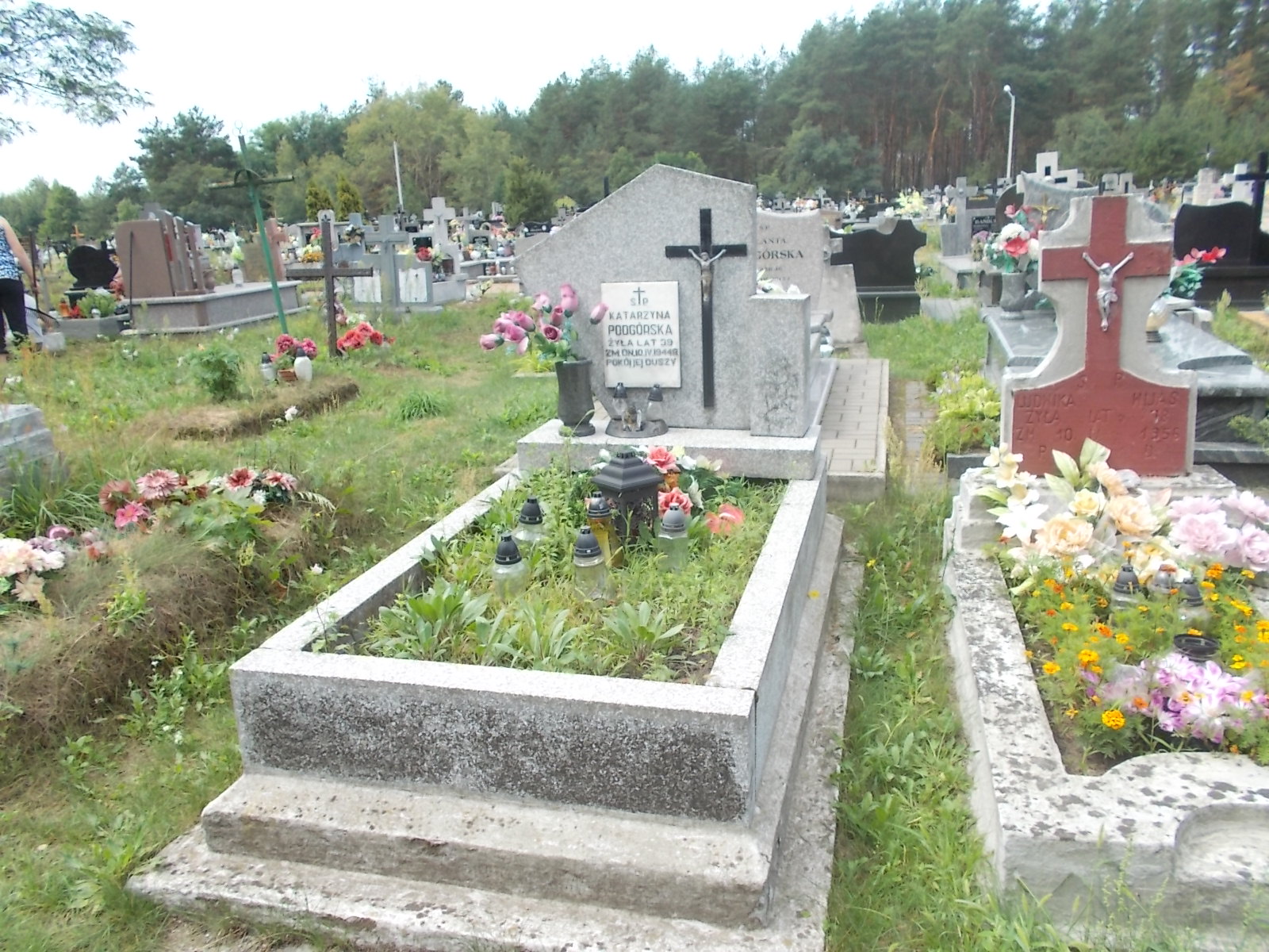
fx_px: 953
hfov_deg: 67.3
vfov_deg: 53.1
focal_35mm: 26
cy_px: 476
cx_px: 634
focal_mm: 4.6
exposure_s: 1/320
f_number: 3.2
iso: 80
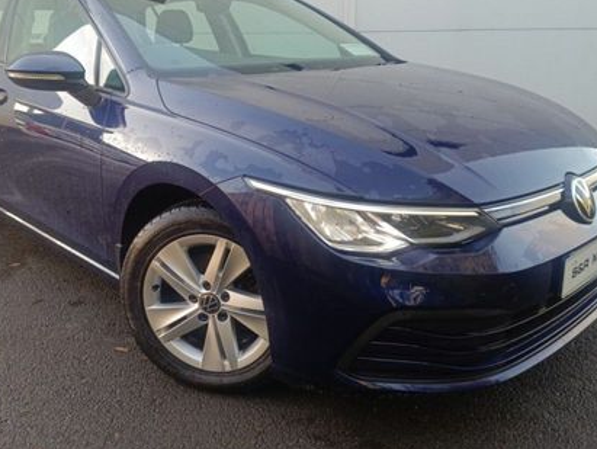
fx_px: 604
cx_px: 259
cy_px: 201
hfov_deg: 52.4
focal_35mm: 35
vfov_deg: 40.7
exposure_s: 1/101
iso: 113
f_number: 1.88
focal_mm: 5.59
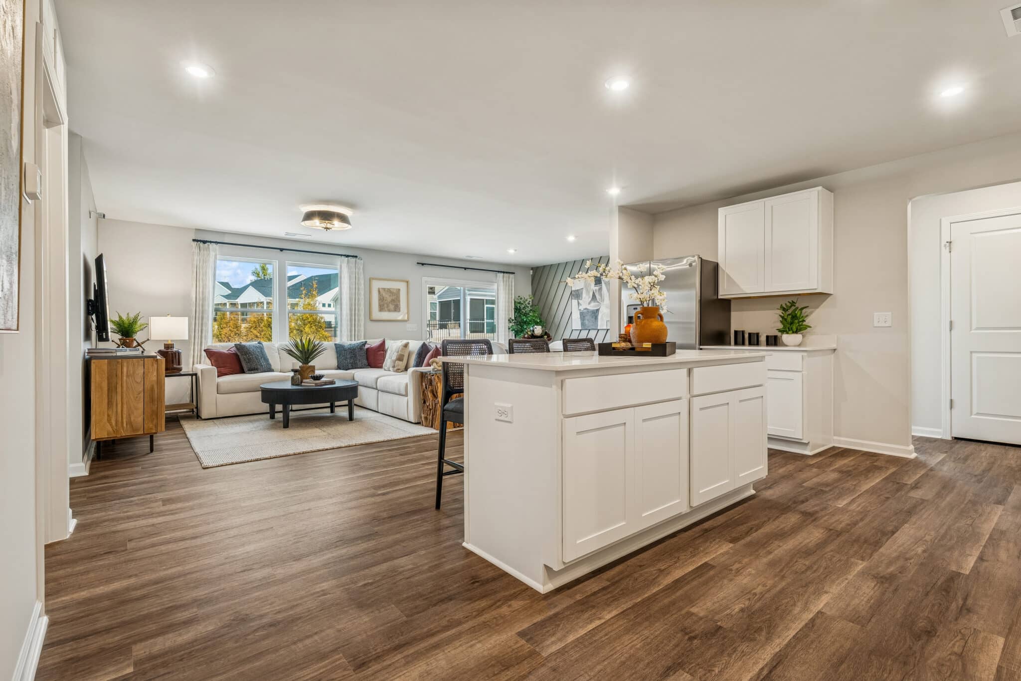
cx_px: 510
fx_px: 454
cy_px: 340
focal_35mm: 16
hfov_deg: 96.7
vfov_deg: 73.7
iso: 640
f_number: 8
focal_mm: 16
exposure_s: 1/15
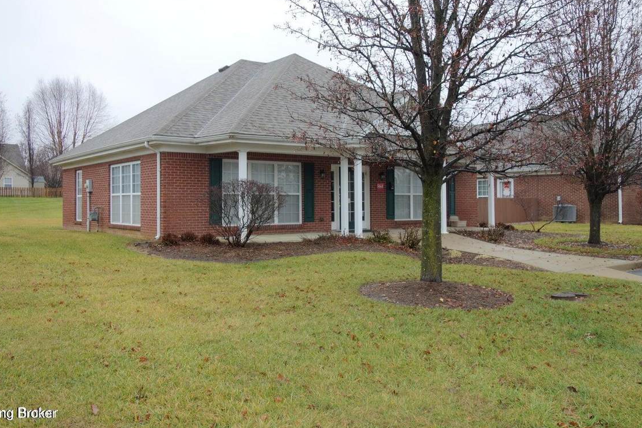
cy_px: 190
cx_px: 296
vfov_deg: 41.0
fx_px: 570
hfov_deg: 58.7
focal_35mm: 32
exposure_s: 1/100
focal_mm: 10.4
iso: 125
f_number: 2.5
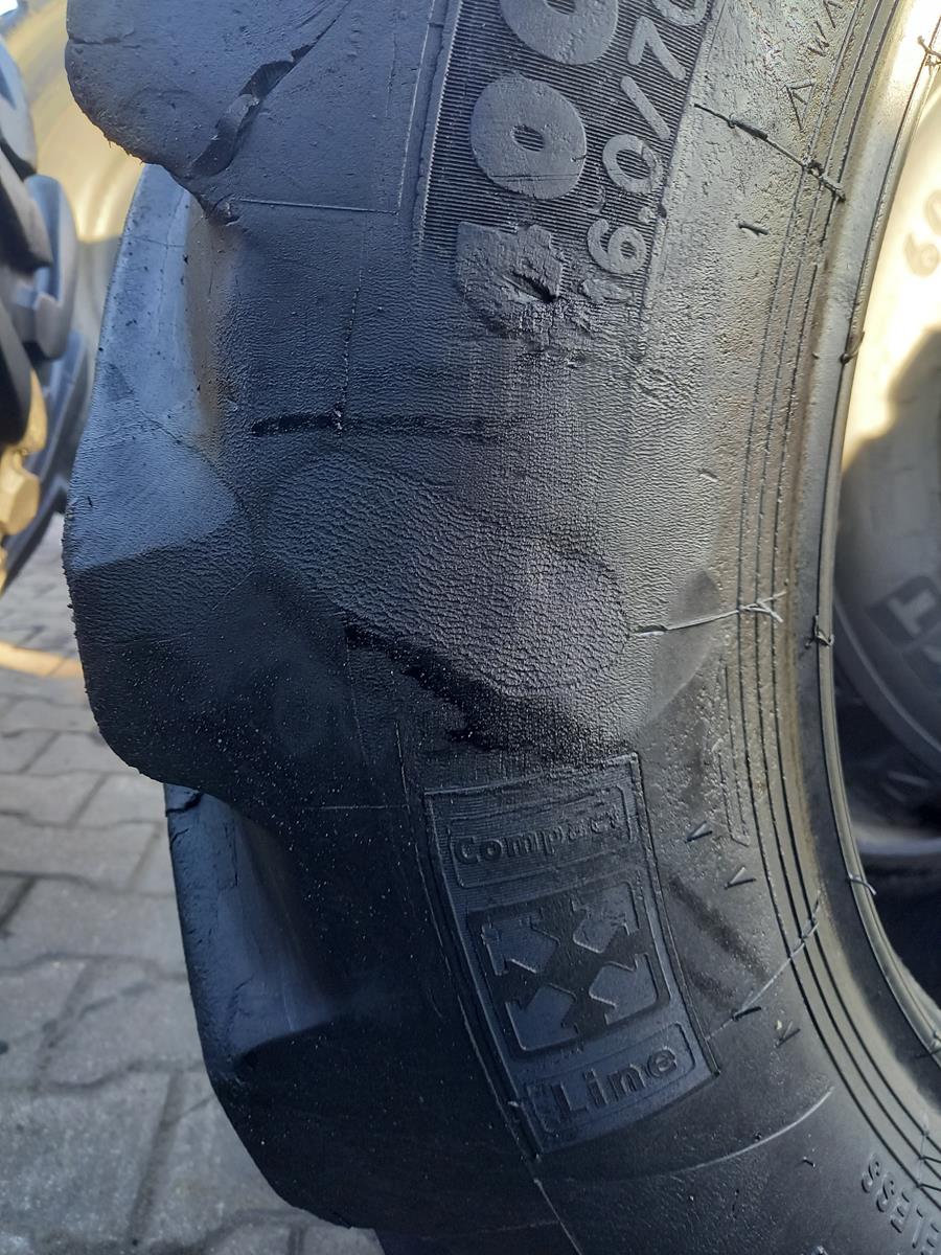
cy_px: 628
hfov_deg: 54.9
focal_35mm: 25
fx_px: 906
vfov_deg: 69.4
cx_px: 470
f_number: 1.8
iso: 125
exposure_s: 1/50
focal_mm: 4.65
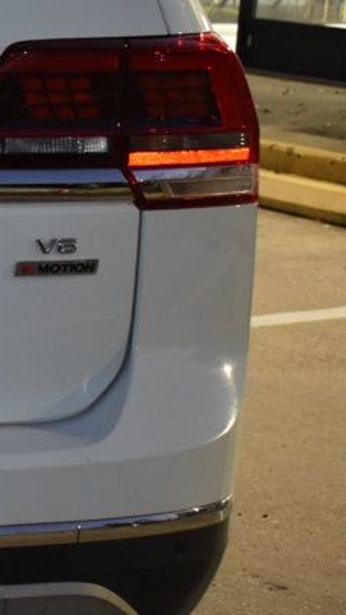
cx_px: -429
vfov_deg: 18.0
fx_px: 1940
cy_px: 340
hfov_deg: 9.3
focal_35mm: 119
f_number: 4.2
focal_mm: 30
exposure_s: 1/30
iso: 1250
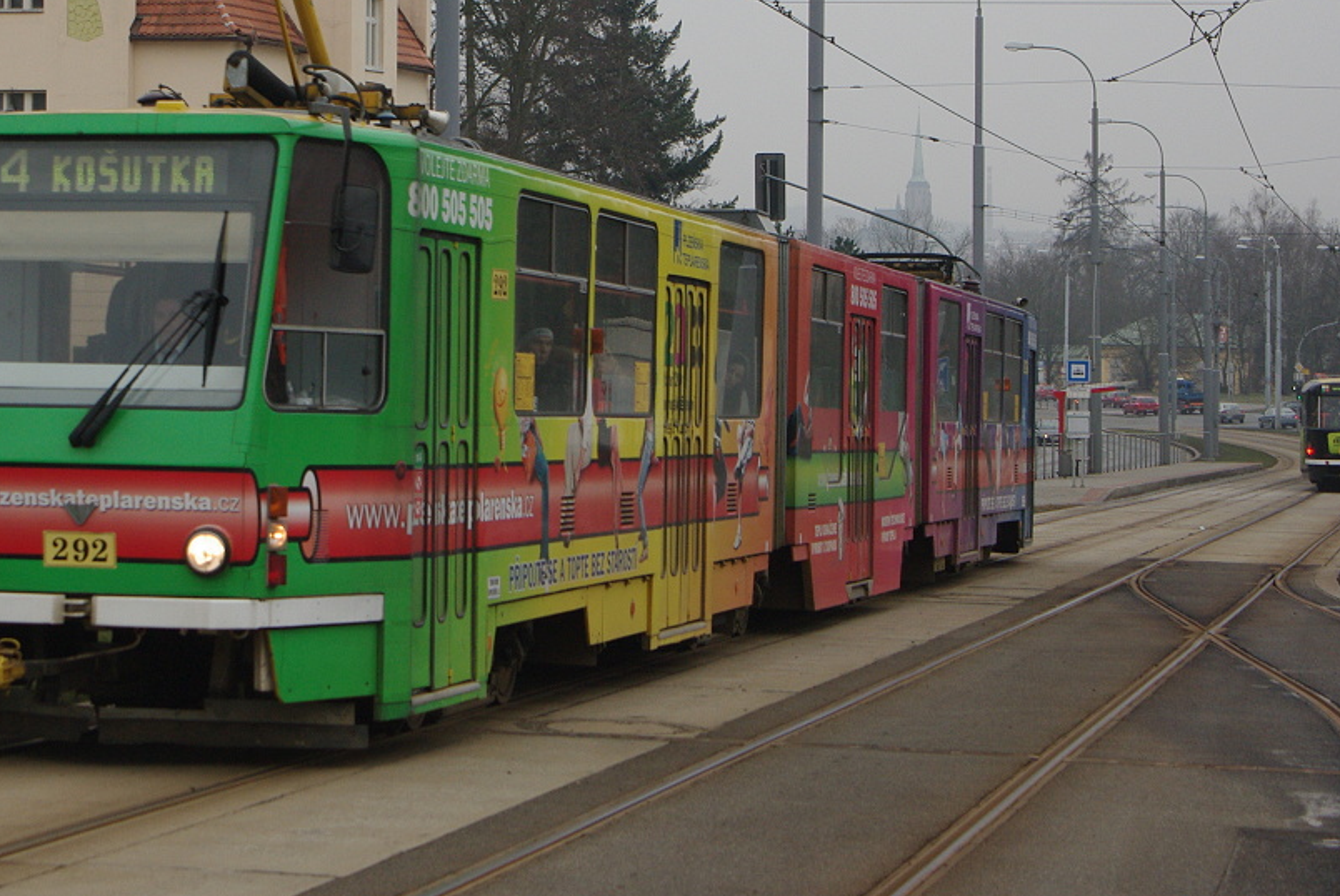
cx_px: 375
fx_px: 3726
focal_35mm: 100
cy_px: 244
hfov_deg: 20.3
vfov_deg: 13.7
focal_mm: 45
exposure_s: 1/160
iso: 400
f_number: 8
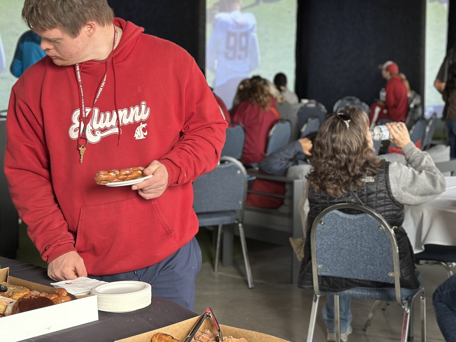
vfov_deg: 20.3
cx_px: 254
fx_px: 948
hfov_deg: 27.0
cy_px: 88
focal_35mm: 72
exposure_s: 1/60
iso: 200
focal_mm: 6.86
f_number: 1.78
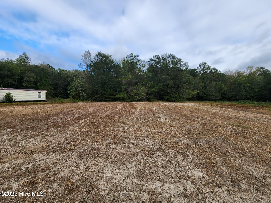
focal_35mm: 13
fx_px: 102
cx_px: 136
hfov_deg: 106.2
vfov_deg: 89.9
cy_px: 102
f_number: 2.2
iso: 50
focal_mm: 2.2
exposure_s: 1/805
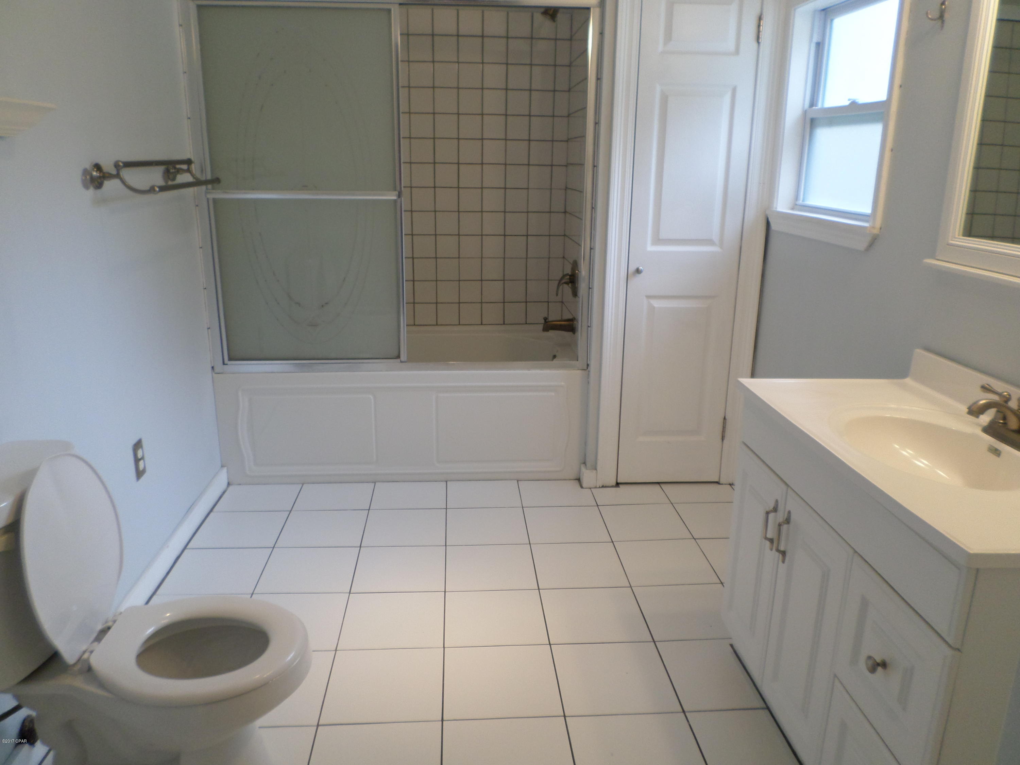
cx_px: 510
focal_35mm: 25
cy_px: 382
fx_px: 737
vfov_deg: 54.9
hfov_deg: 69.4
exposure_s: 1/30
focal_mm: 4.5
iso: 80
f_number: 2.5
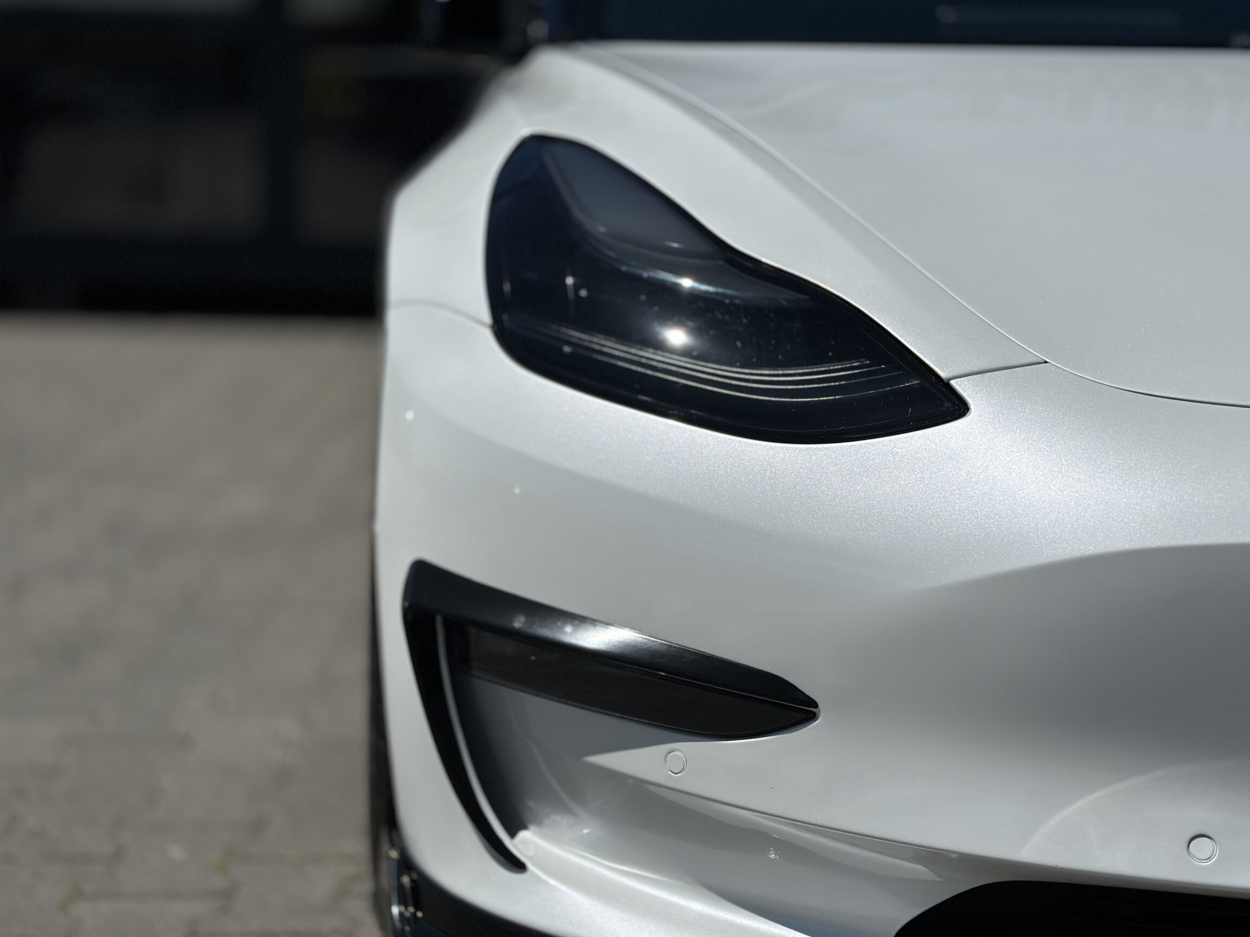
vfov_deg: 27.5
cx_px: 622
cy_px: 463
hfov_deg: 36.2
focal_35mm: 53
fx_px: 1914
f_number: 1.78
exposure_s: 1/29412
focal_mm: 6.86
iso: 80
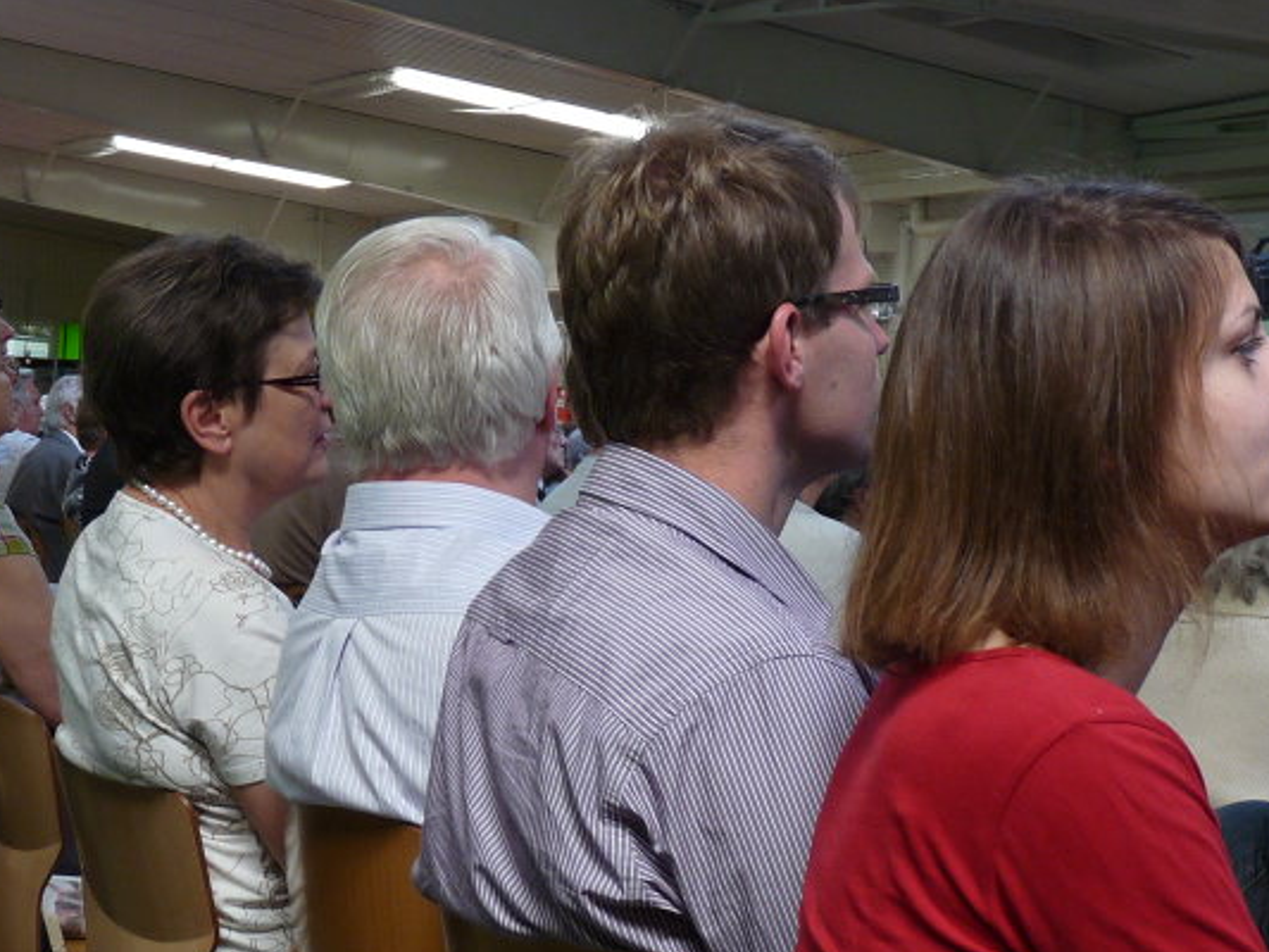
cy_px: 469
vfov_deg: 18.9
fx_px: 2860
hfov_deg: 25.0
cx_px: 688
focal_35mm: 78
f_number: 3
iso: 100
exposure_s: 1/60
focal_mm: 6.6
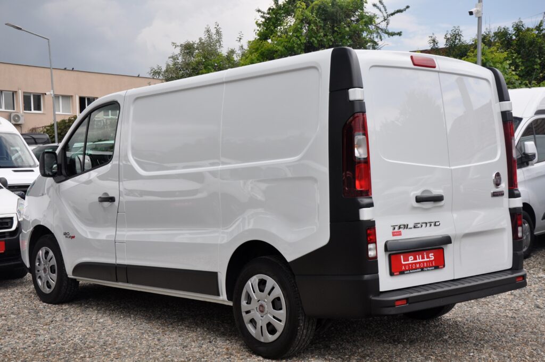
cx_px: 272
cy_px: 181
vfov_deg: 28.0
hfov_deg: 41.2
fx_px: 726
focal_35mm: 48
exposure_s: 1/250
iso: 500
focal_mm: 32
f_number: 8
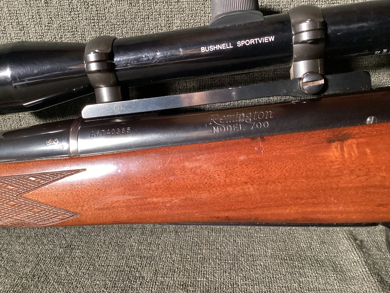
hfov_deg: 58.3
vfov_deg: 45.4
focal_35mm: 31
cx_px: 195
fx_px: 349
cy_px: 146
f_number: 2.4
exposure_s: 1/40
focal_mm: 3.3
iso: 400
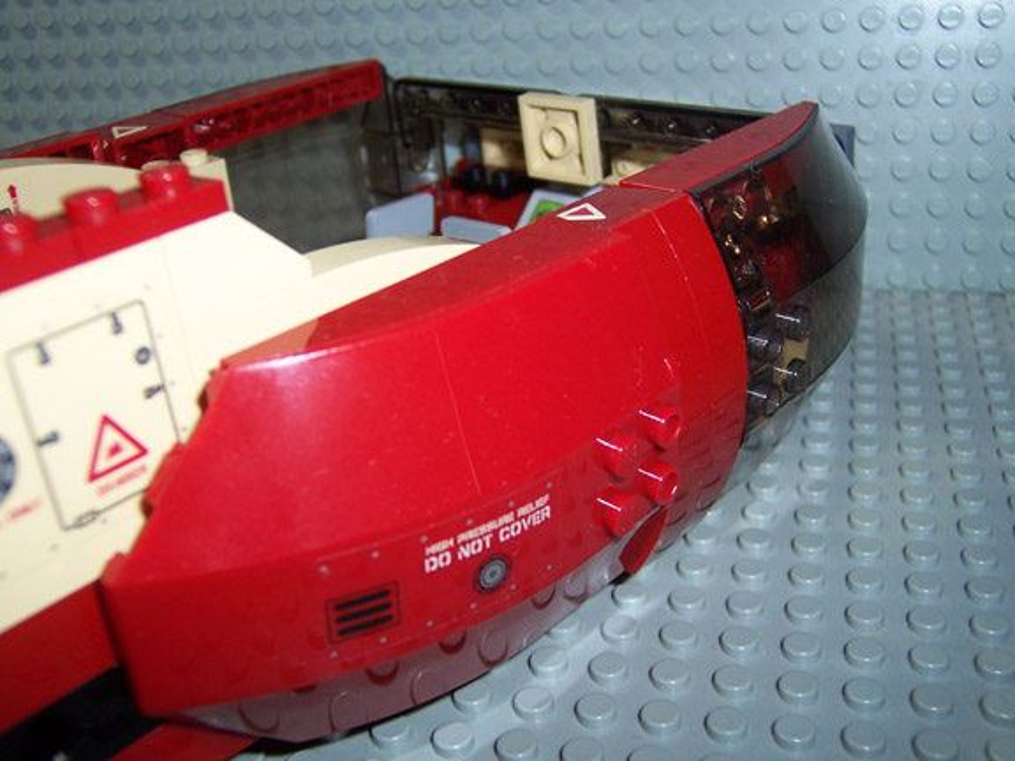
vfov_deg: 36.0
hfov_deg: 46.8
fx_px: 1173
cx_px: 508
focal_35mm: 40
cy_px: 380
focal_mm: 6.7
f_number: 3.4
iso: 80
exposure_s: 1/60
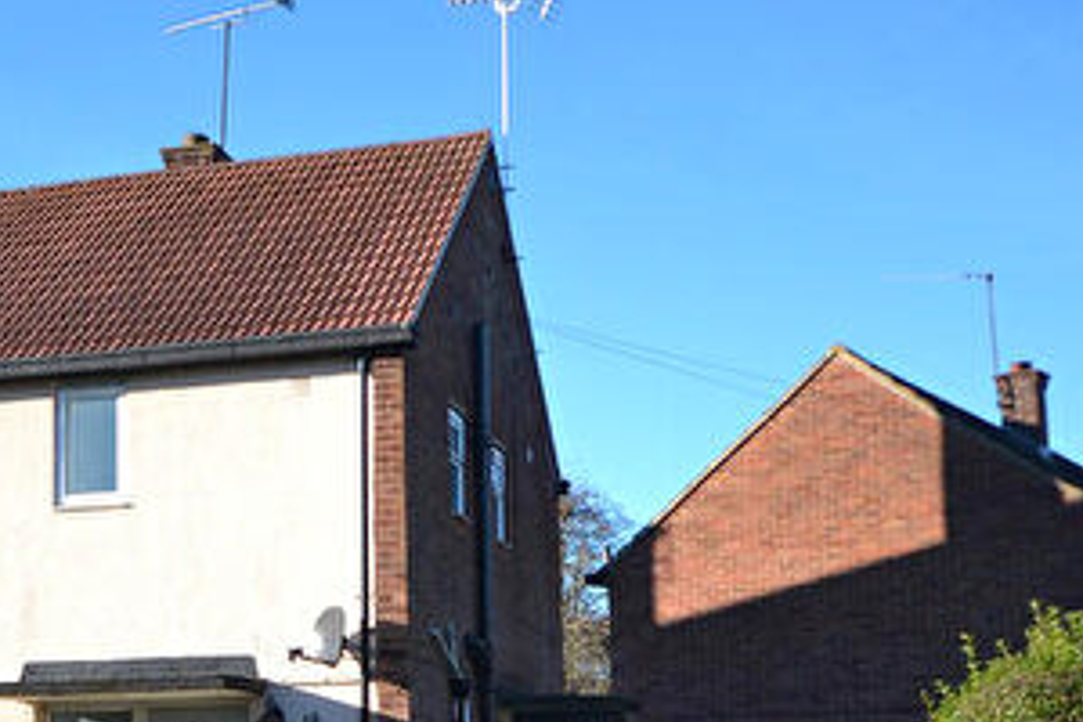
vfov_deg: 21.3
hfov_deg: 31.2
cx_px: 238
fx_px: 1895
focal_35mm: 63
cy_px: 583
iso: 100
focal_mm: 18
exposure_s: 1/160
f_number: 6.3
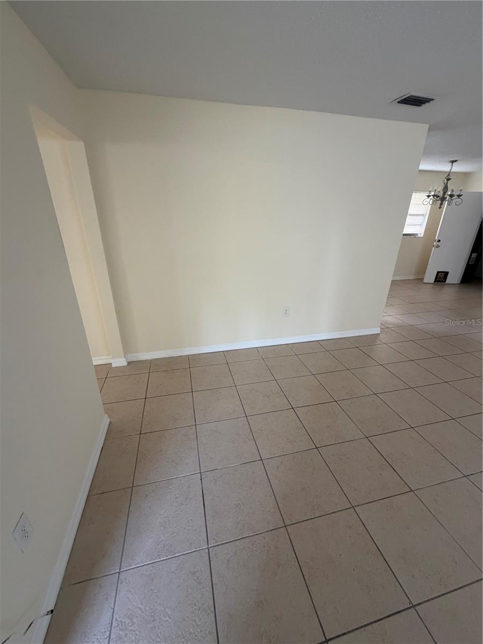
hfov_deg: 85.7
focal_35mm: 14
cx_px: 242
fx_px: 260
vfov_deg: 102.1
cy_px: 322
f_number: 2.2
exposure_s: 1/121
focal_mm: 2.22
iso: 320
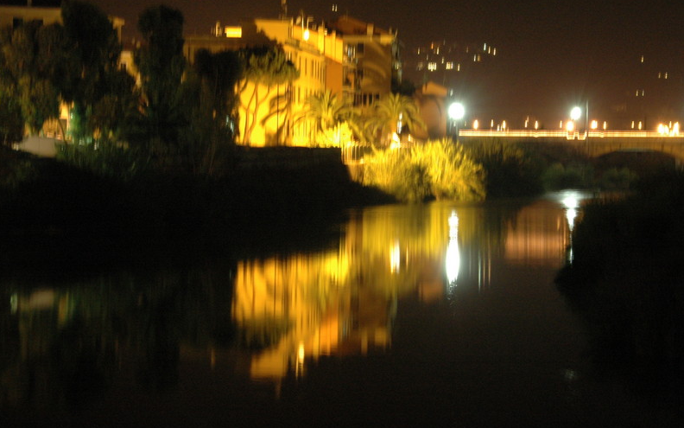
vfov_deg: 12.1
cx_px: 339
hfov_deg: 19.3
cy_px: 225
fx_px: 2013
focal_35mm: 108
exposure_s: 15
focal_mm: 70
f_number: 16
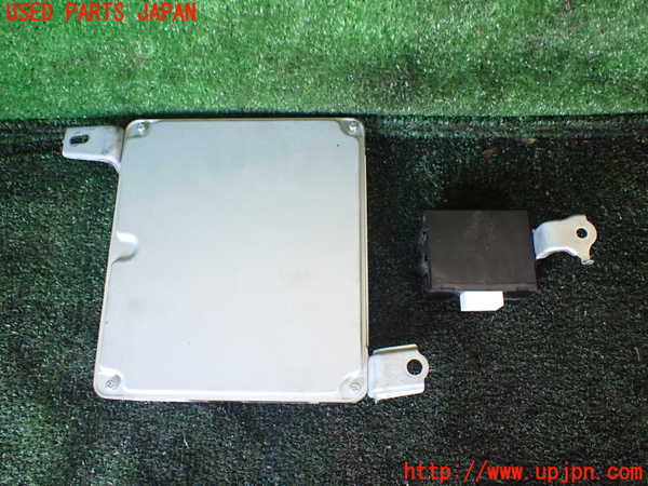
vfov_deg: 46.8
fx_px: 562
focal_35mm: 30
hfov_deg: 60.0
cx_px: 324
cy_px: 243
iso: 800
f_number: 2.3
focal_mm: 5.4
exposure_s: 1/125
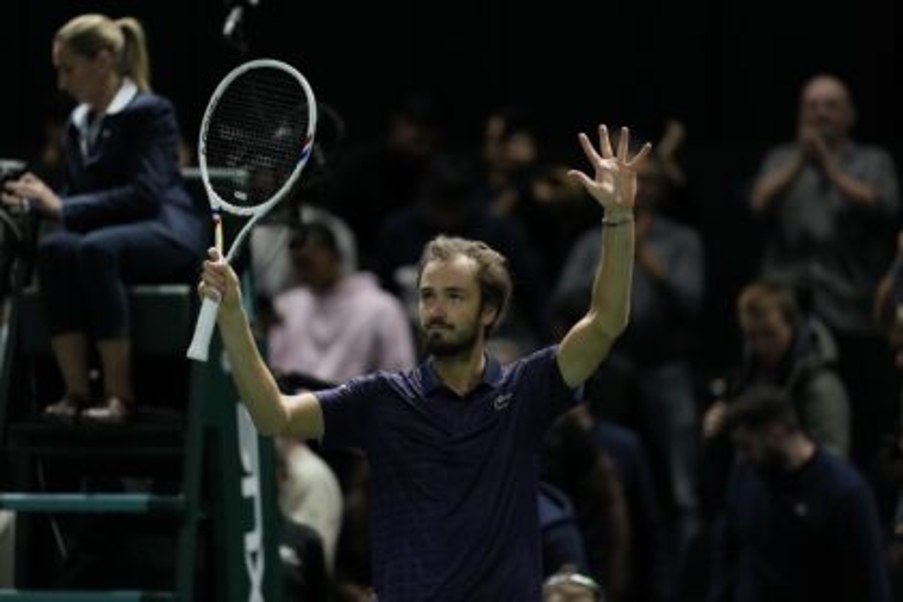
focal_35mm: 300
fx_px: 7524
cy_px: 301
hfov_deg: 6.9
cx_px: 452
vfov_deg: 4.6
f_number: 2.8
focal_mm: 300
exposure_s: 1/1250
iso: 3200
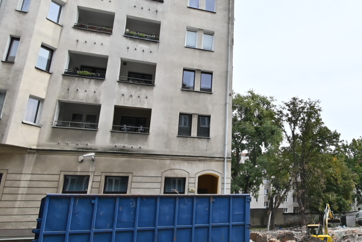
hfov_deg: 57.0
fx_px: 302
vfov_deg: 43.6
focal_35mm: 30
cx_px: 294
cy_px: 121
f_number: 8
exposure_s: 1/200
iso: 100
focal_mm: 10
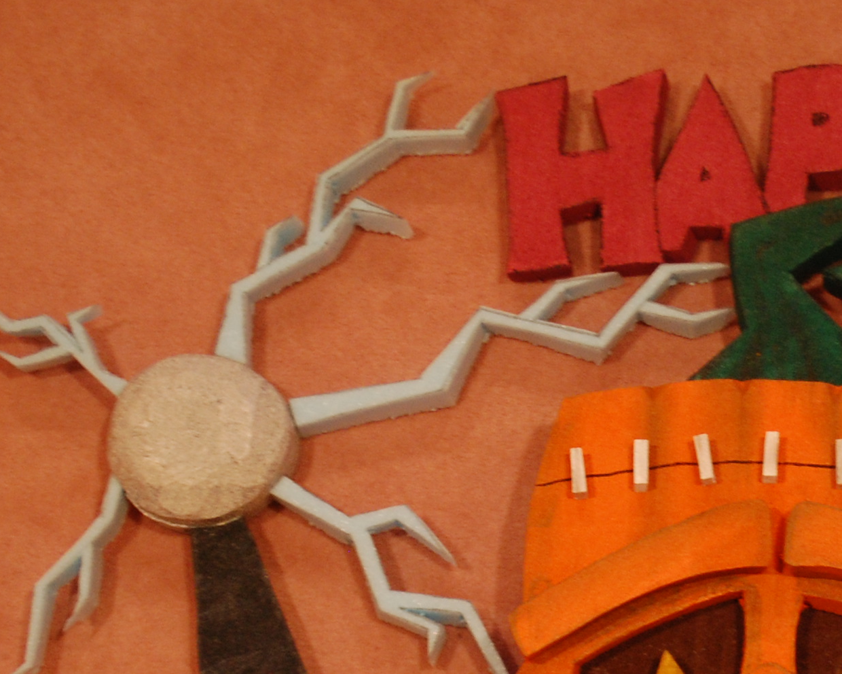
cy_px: 667
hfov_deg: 16.3
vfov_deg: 13.1
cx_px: 772
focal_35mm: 116
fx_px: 2891
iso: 800
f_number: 5
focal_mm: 34
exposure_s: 1/13
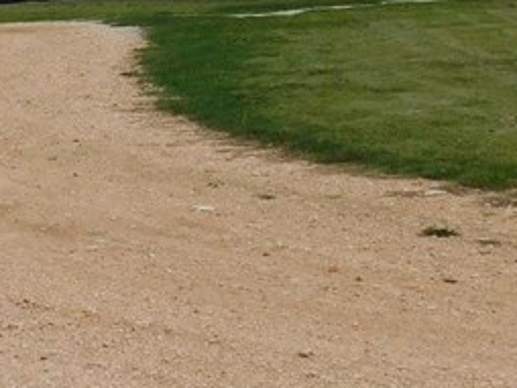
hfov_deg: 13.2
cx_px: -138
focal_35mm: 145
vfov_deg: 10.1
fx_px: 2168
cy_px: -67
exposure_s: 1/640
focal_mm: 6.3
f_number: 7
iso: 125
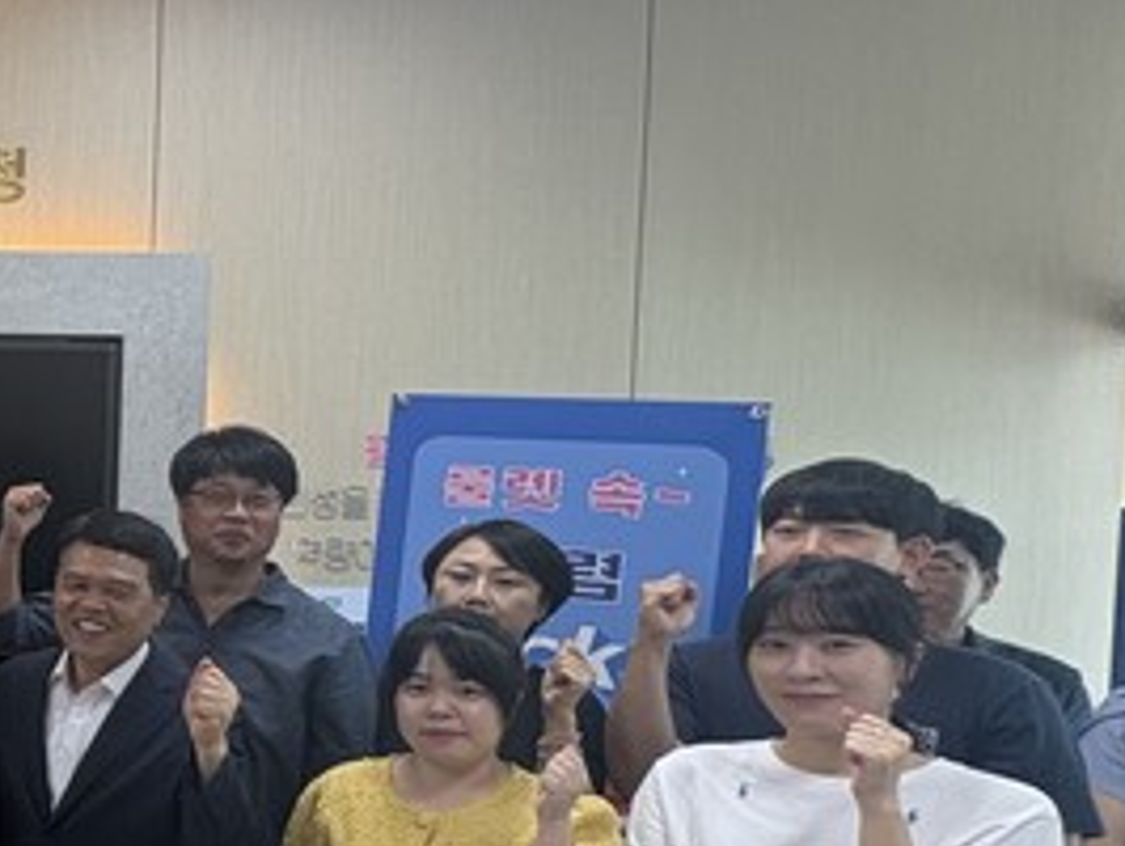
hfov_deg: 30.9
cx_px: -461
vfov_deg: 34.9
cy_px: 548
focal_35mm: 41
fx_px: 1334
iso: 200
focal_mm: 2.22
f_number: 2.2
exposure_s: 1/120
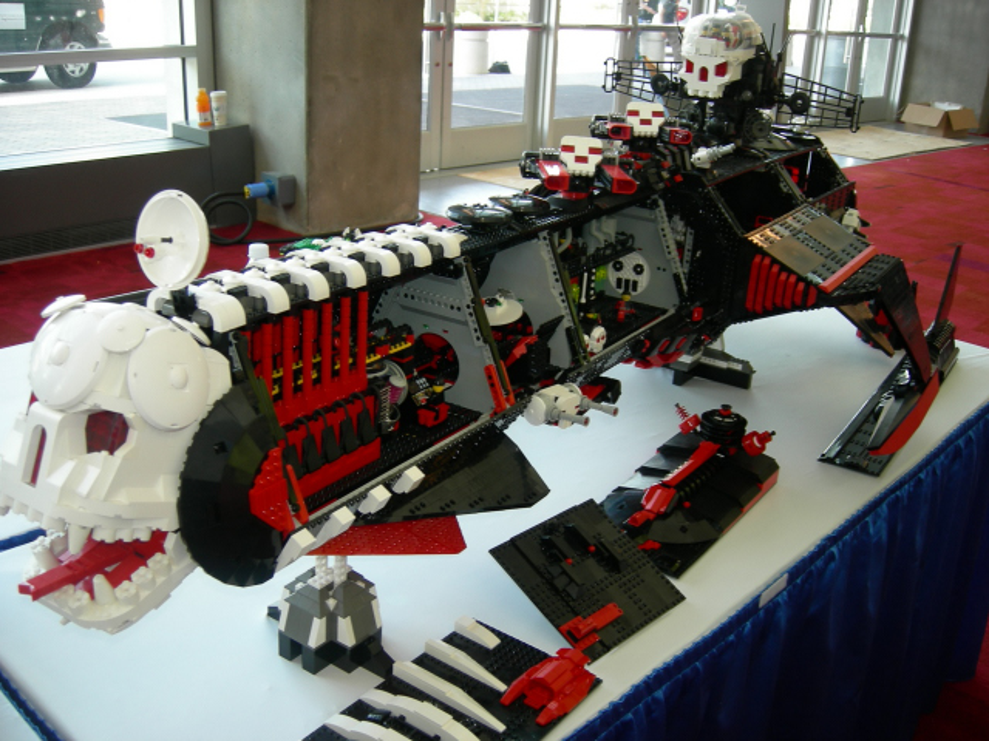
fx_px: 1029
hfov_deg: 51.4
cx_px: 494
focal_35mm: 36
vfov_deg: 39.7
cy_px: 370
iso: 64
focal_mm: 7.5
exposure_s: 1/30
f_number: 2.7
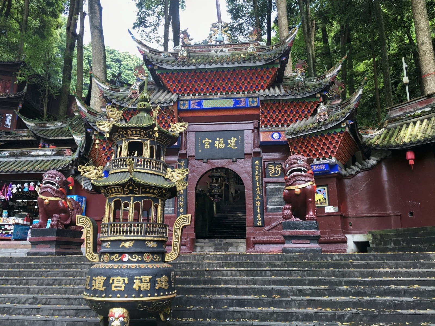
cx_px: 218
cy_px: 163
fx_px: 364
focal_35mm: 29
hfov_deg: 61.7
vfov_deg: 48.2
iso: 25
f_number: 2.2
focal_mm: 4.15
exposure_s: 1/100
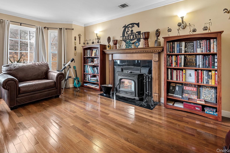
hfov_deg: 89.4
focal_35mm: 18
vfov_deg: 66.2
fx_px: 115
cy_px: 56
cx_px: 98
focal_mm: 14
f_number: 8
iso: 640
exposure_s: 1/4
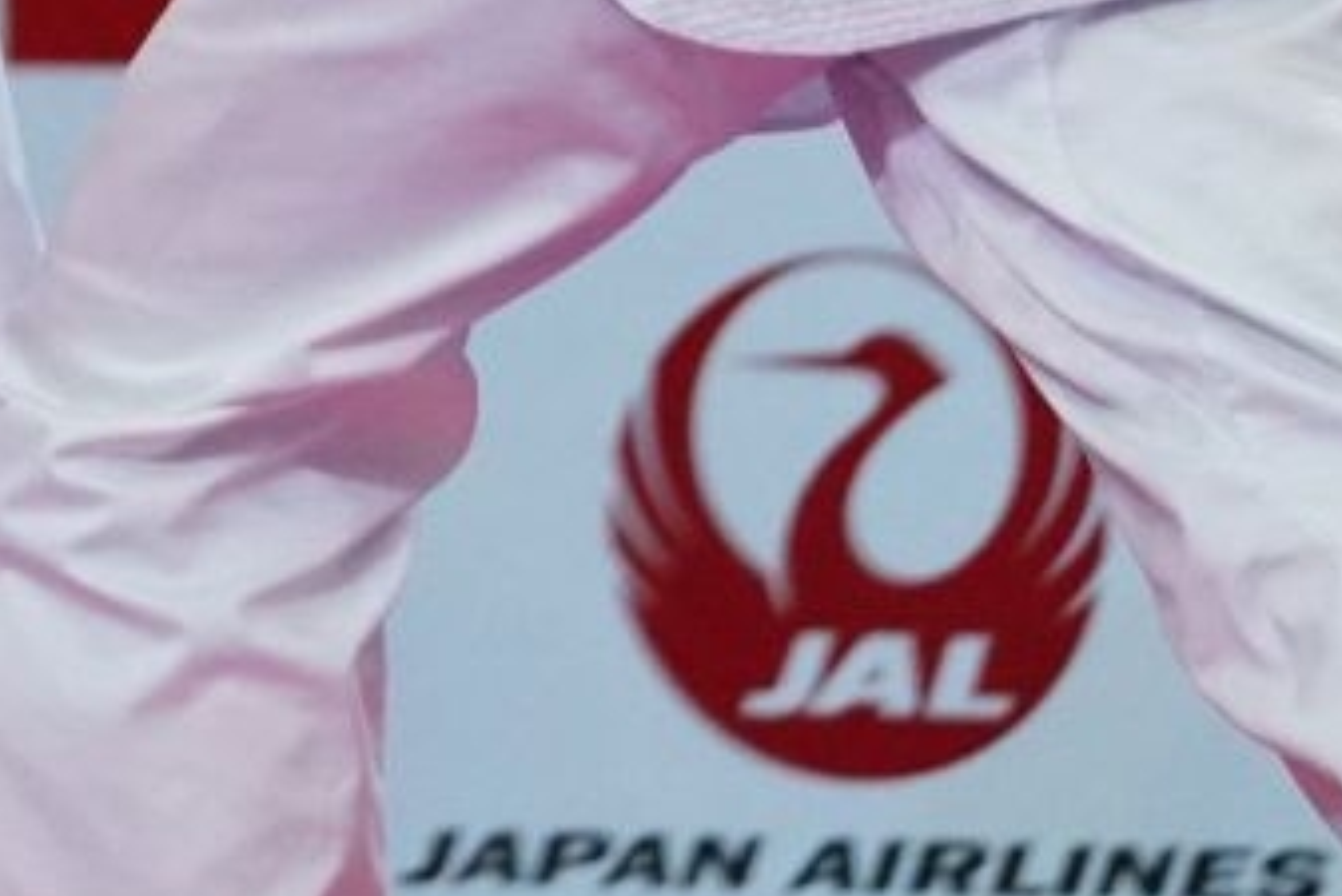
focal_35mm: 1068
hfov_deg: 1.9
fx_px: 39828
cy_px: -737
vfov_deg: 1.3
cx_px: -661
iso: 6400
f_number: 2.8
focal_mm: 200
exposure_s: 1/1000
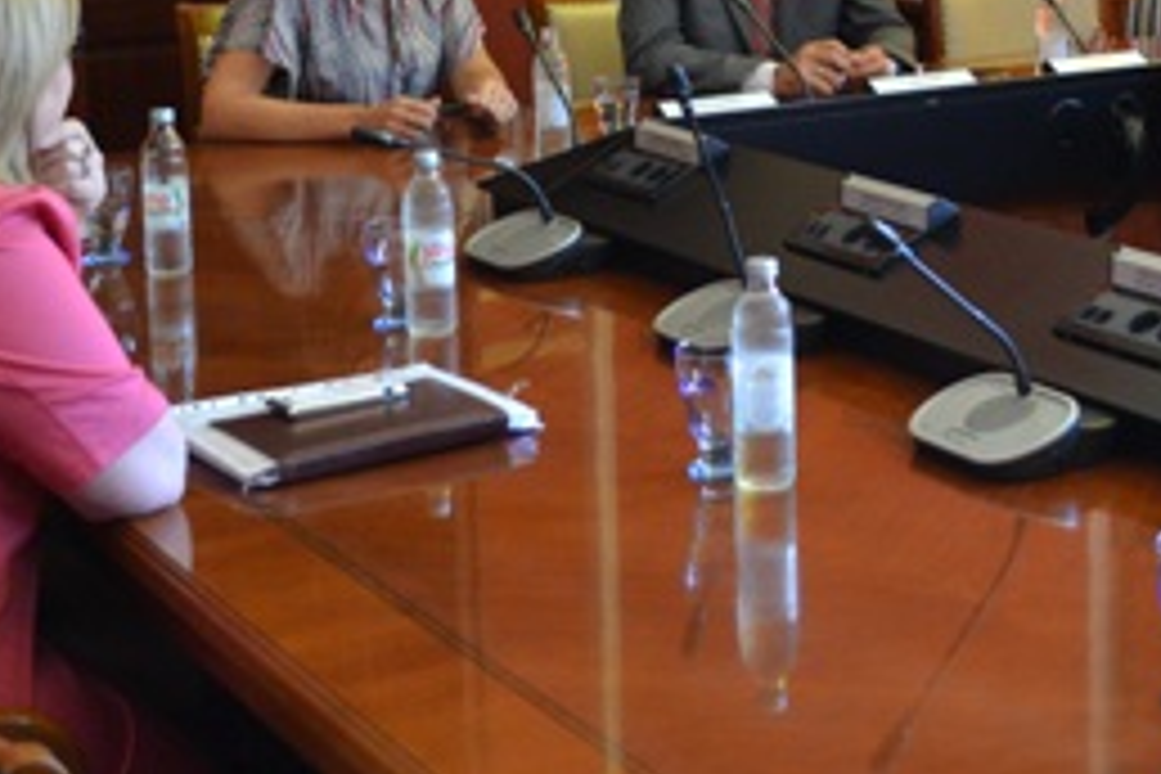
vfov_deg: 16.3
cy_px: 11
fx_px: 2644
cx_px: 914
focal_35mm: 82
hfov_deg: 24.4
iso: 1600
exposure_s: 1/60
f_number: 3.8
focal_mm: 22
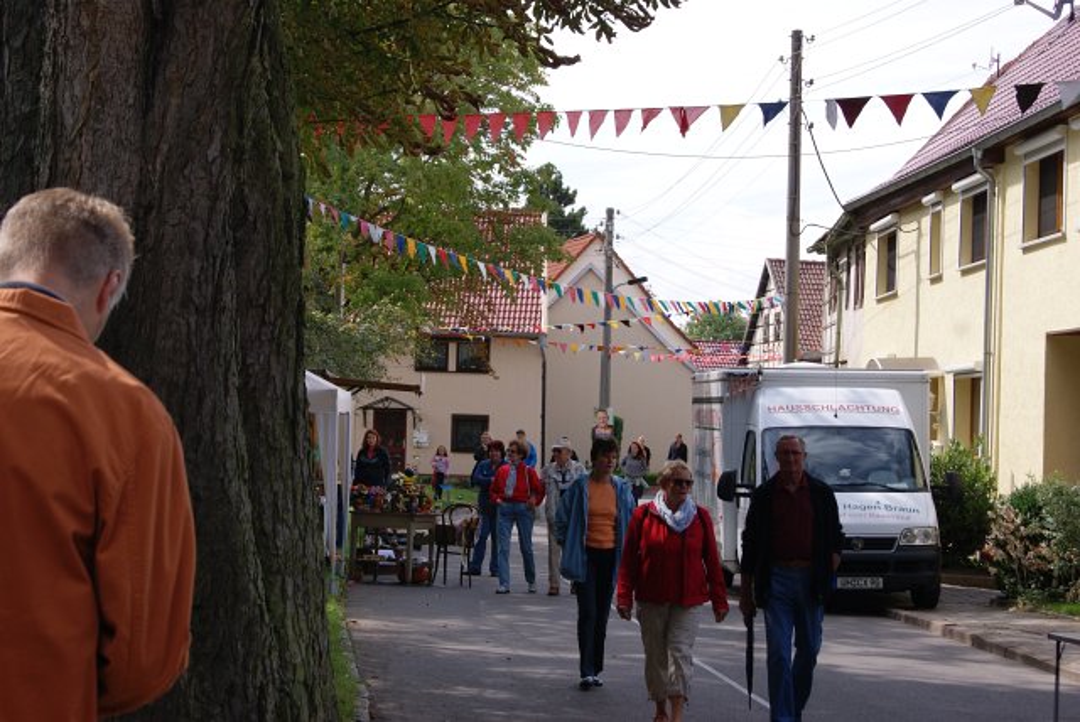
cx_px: 540
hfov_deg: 24.6
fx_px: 2477
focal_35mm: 82
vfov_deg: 16.6
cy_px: 361
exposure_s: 1/160
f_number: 8
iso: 100
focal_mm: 55
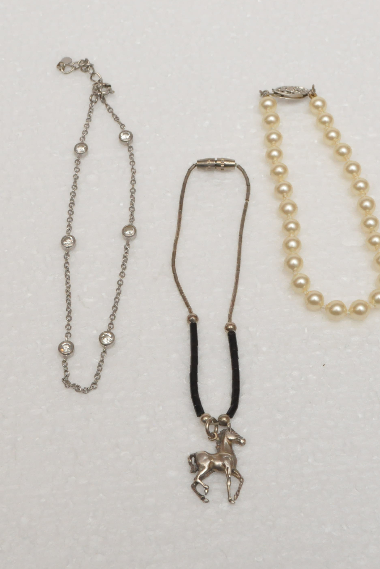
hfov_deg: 18.7
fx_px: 1155
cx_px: 204
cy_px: 285
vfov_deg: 27.7
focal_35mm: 73
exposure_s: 1/15
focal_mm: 32
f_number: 16
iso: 2500
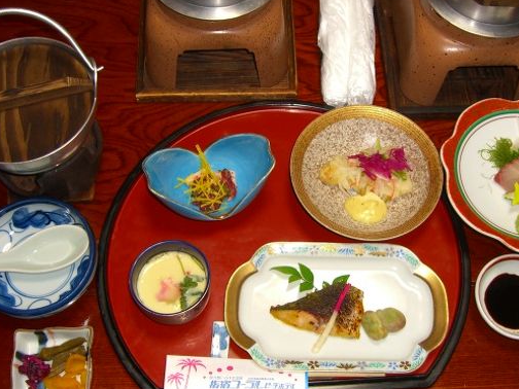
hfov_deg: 38.9
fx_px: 735
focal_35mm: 49
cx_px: 276
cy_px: 192
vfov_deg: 29.7
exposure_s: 1/60
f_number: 2.8
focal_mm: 7.9
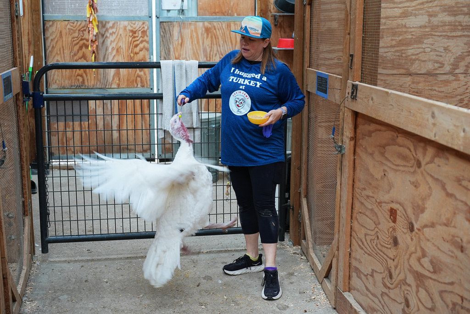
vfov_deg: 27.0
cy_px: 157
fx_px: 653
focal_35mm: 50
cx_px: 235
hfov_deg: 39.6
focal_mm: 50
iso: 400
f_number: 3.5
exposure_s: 1/100
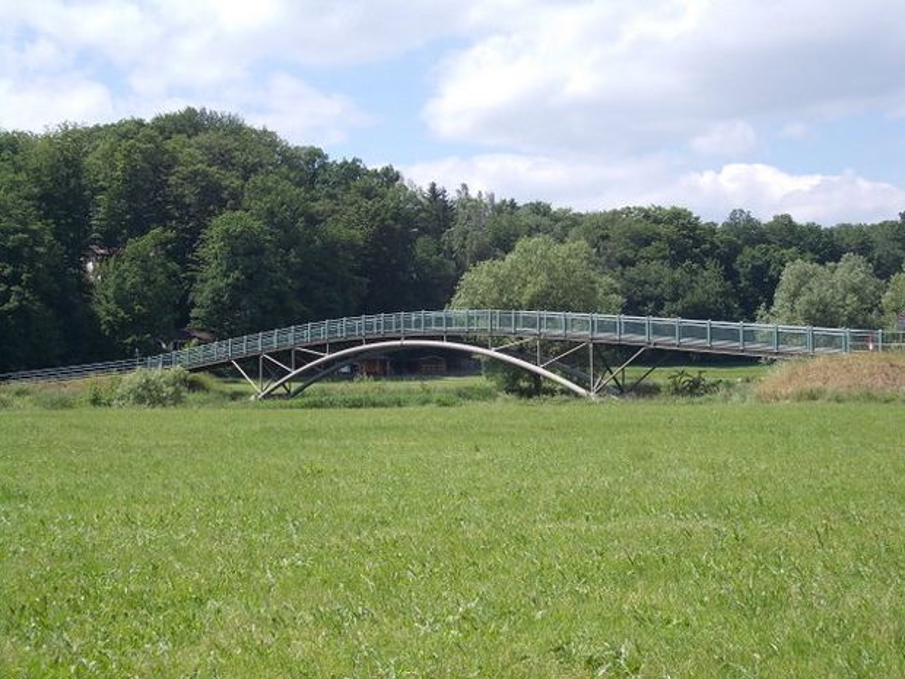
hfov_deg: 32.2
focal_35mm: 60
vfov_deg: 24.4
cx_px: 452
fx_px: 1569
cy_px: 340
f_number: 8
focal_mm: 8.5
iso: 80
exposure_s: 1/125
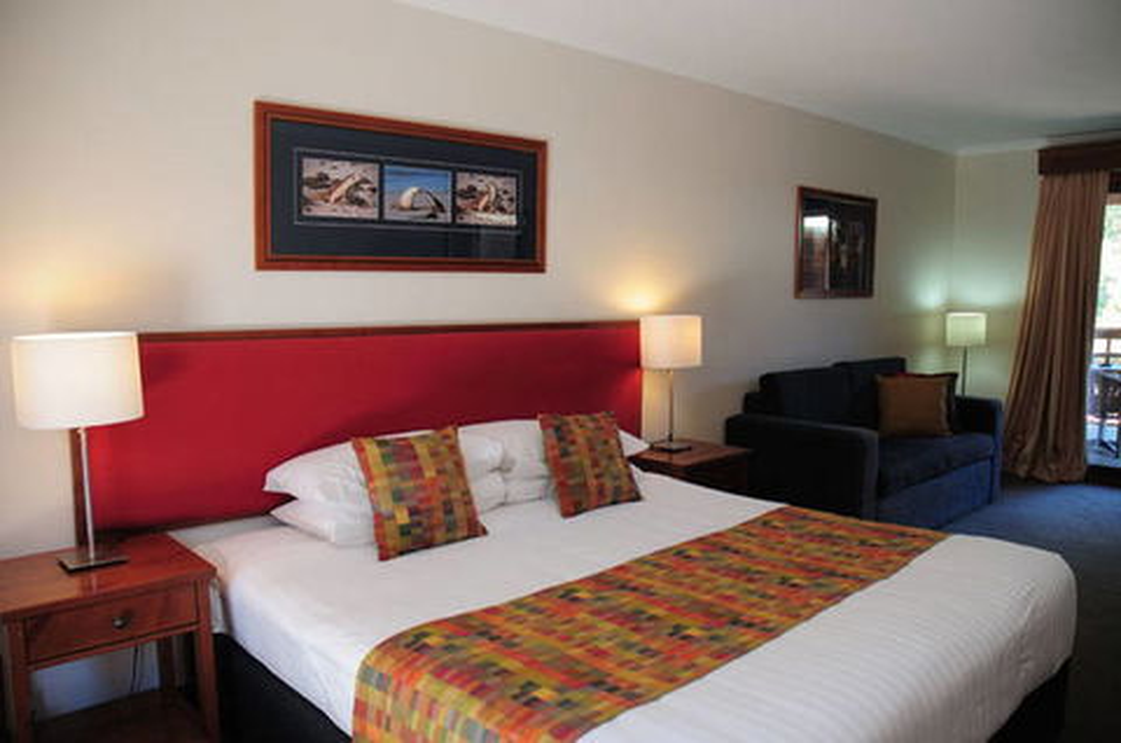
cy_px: 372
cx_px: 560
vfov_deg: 47.7
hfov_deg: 67.5
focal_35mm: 27
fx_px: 839
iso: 400
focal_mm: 18
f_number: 4
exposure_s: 1/60
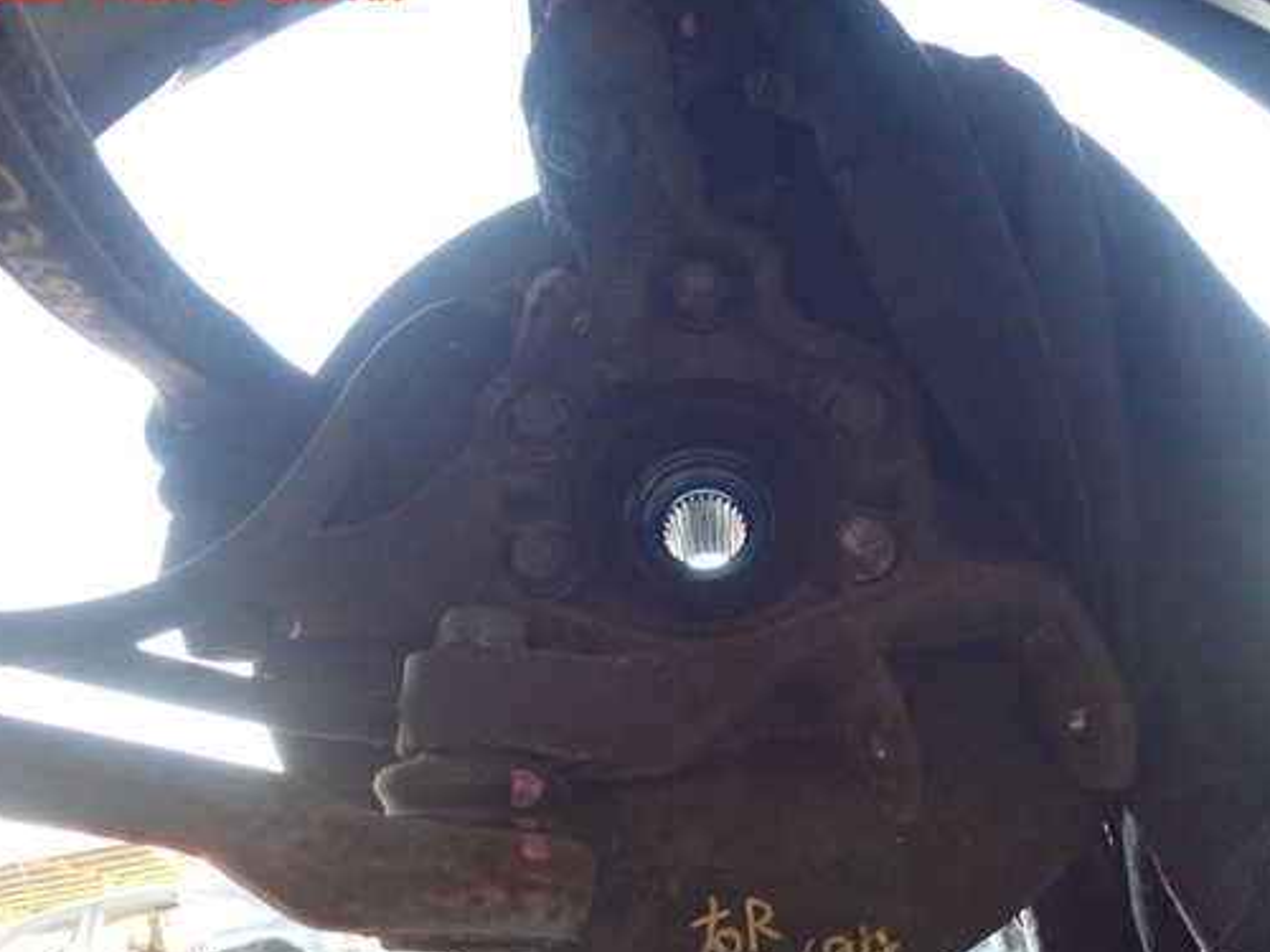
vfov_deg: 46.7
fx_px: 1101
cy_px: 523
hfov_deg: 59.8
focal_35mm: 30
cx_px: 704
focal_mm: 4.5
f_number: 2
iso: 320
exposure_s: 1/30
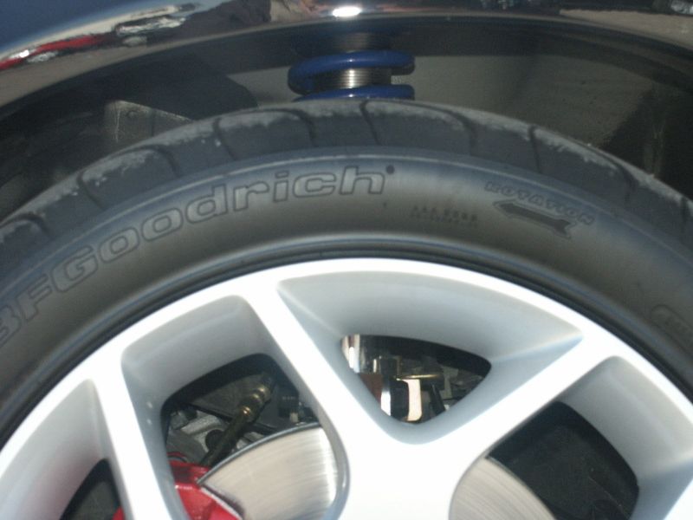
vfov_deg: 14.1
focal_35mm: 105
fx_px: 2102
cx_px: 346
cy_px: 260
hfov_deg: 18.7
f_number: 4.5
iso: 200
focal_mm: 26.04
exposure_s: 1/250
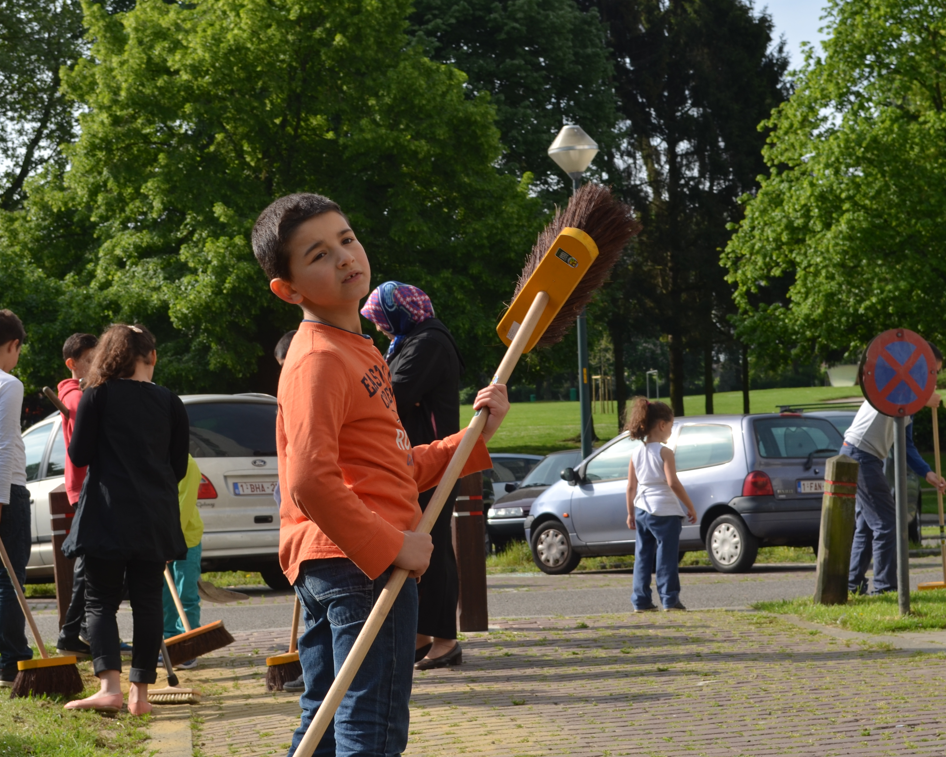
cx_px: 479
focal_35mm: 71
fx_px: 1988
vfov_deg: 21.5
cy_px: 430
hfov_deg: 26.8
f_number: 8
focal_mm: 36
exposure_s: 1/250
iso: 100
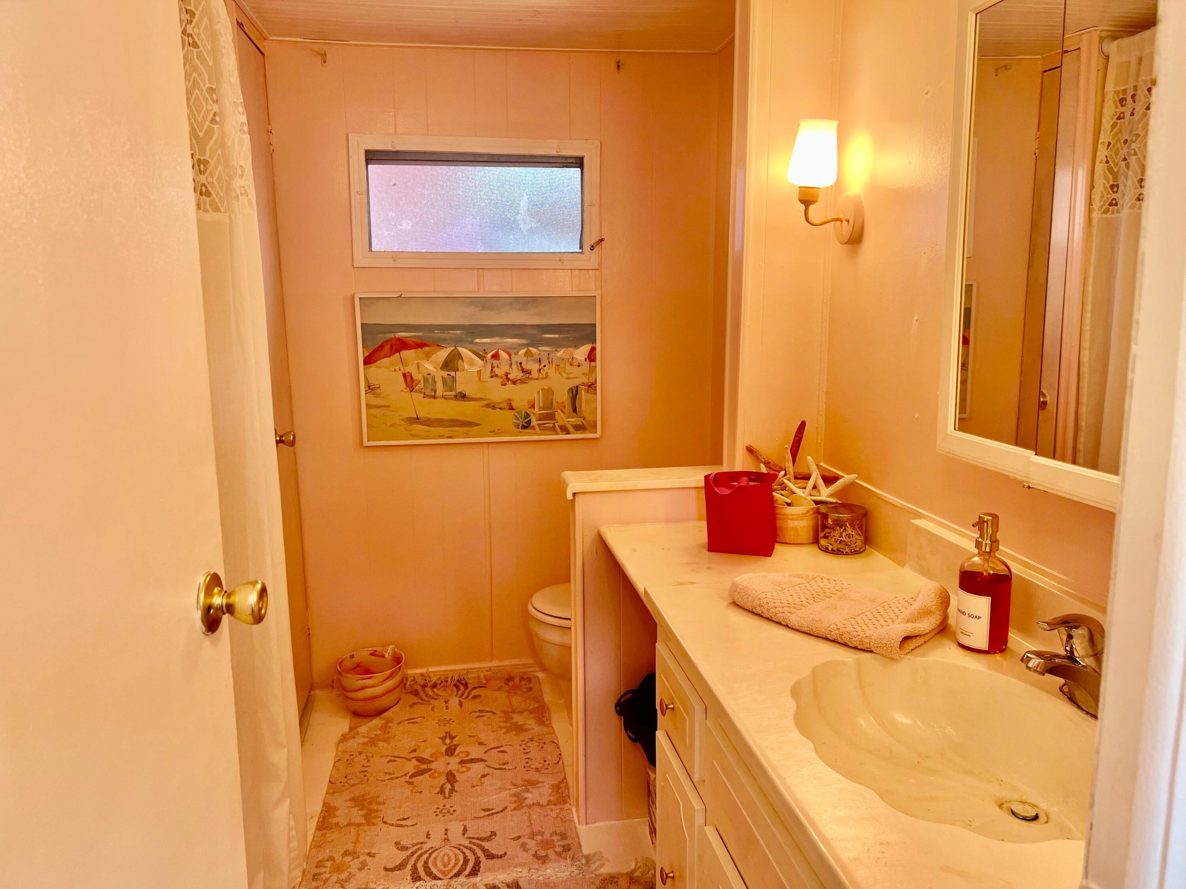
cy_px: 444
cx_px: 593
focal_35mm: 26
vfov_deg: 53.1
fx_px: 891
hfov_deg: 67.3
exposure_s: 1/120
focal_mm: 5.7
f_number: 1.5
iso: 64
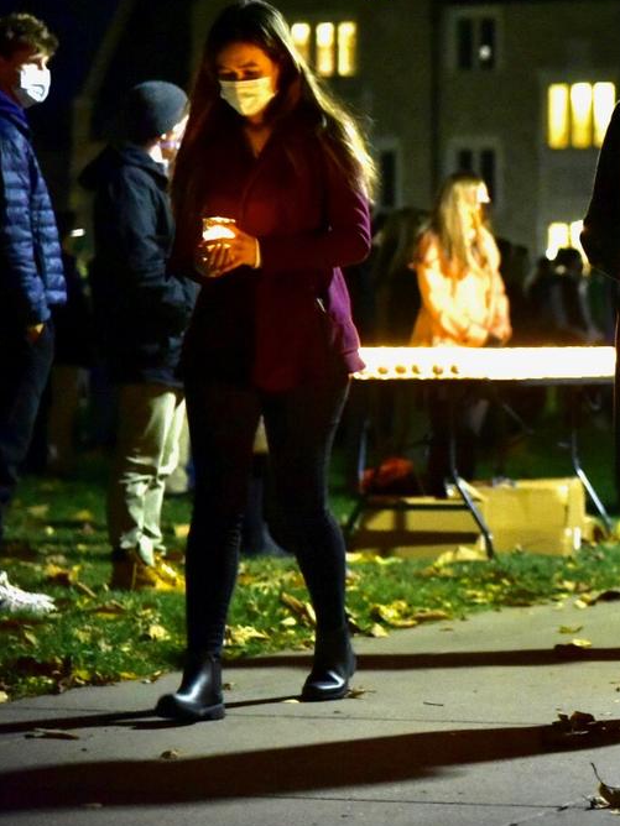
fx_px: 3797
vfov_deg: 12.4
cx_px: 740
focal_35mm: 159
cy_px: 347
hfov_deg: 9.2
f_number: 4
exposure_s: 1/60
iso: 10000
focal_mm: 92
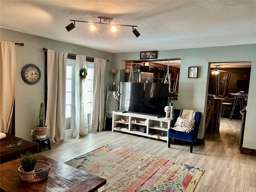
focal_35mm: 26
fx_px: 192
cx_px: 128
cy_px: 96
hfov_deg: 67.3
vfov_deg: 53.1
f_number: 1.5
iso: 100
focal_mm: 5.7
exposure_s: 1/60
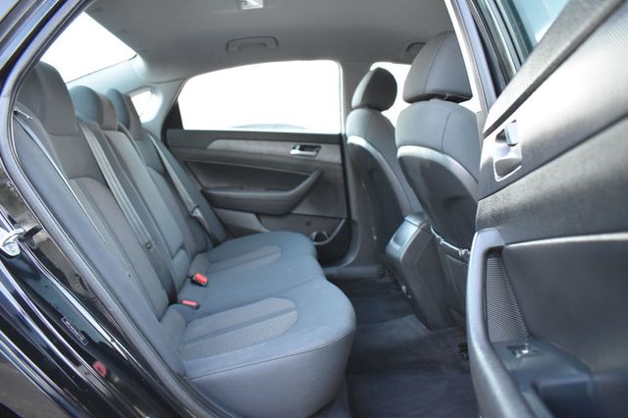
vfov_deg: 47.9
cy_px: 209
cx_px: 314
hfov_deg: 67.4
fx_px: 471
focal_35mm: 27
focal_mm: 18
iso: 3200
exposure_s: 1/25
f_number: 3.5
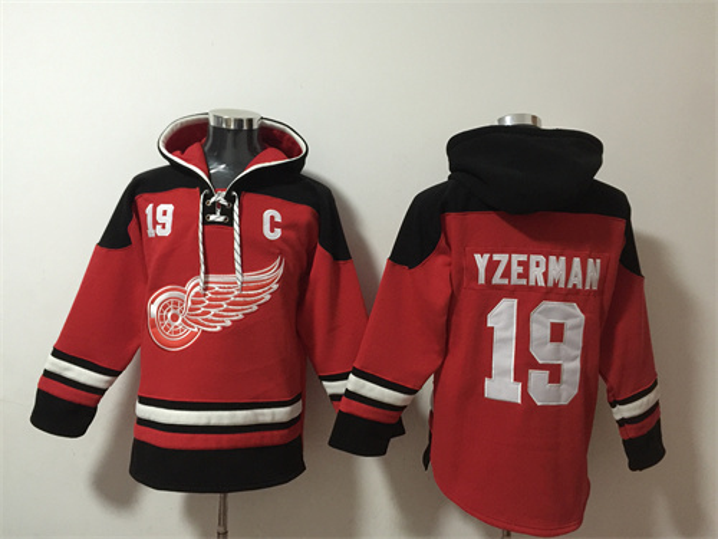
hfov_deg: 61.7
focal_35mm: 29
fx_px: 602
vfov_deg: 48.2
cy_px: 270
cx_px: 359
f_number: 2.2
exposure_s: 1/8
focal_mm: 4.15
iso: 200
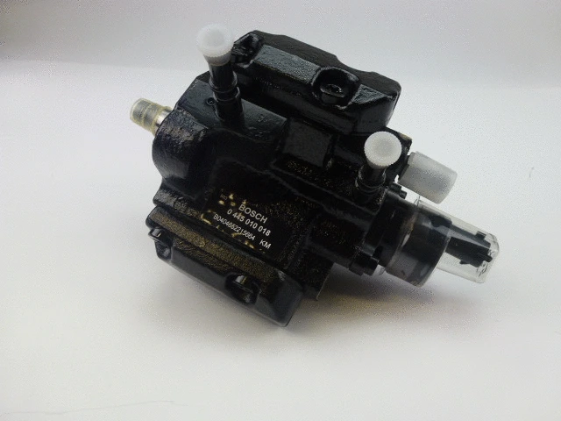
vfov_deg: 56.8
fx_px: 389
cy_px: 210
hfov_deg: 71.6
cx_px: 280
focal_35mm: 24
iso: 100
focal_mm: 4.3
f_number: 3.3
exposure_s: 1/60
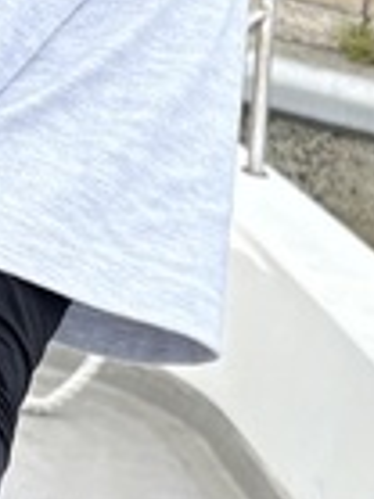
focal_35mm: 160
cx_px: -252
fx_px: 2308
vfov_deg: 12.3
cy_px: 158
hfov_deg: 8.9
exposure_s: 1/1667
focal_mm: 5.96
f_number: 1.6
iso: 50
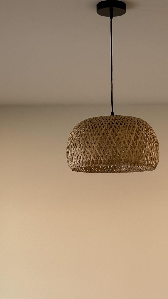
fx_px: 626
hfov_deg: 15.3
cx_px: 108
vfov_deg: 25.6
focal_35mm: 79
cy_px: 293
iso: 80
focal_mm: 6.76
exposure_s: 1/121
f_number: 1.78
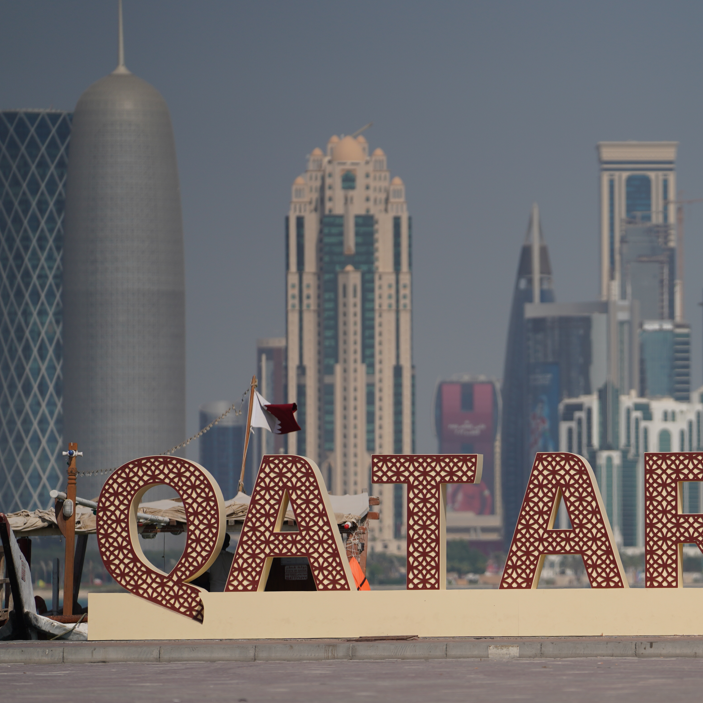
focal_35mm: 299
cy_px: 398
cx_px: 688
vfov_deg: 5.9
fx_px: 6870
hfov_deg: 5.8
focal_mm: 176
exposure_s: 1/8000
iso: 100
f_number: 2.8
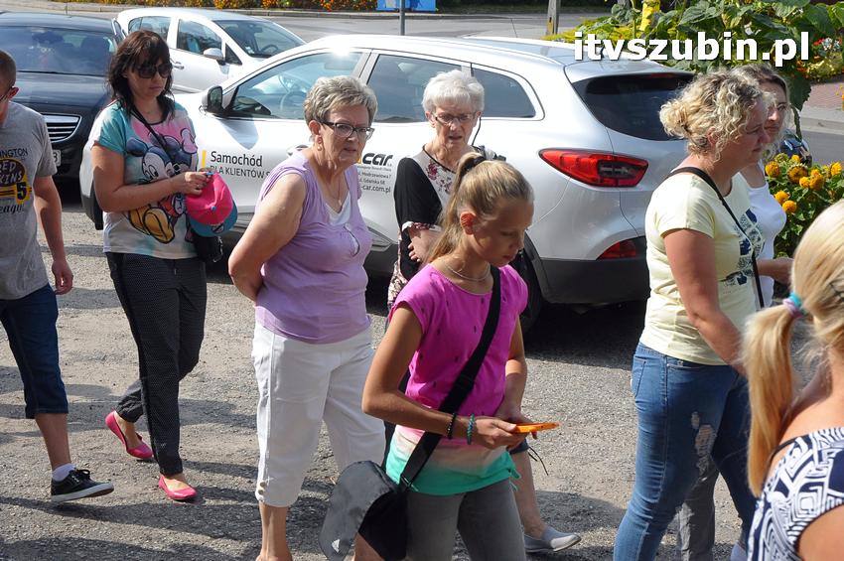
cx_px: 422
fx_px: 1546
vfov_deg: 20.6
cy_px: 280
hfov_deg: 30.5
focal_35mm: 66
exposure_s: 1/640
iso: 640
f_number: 13
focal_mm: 44
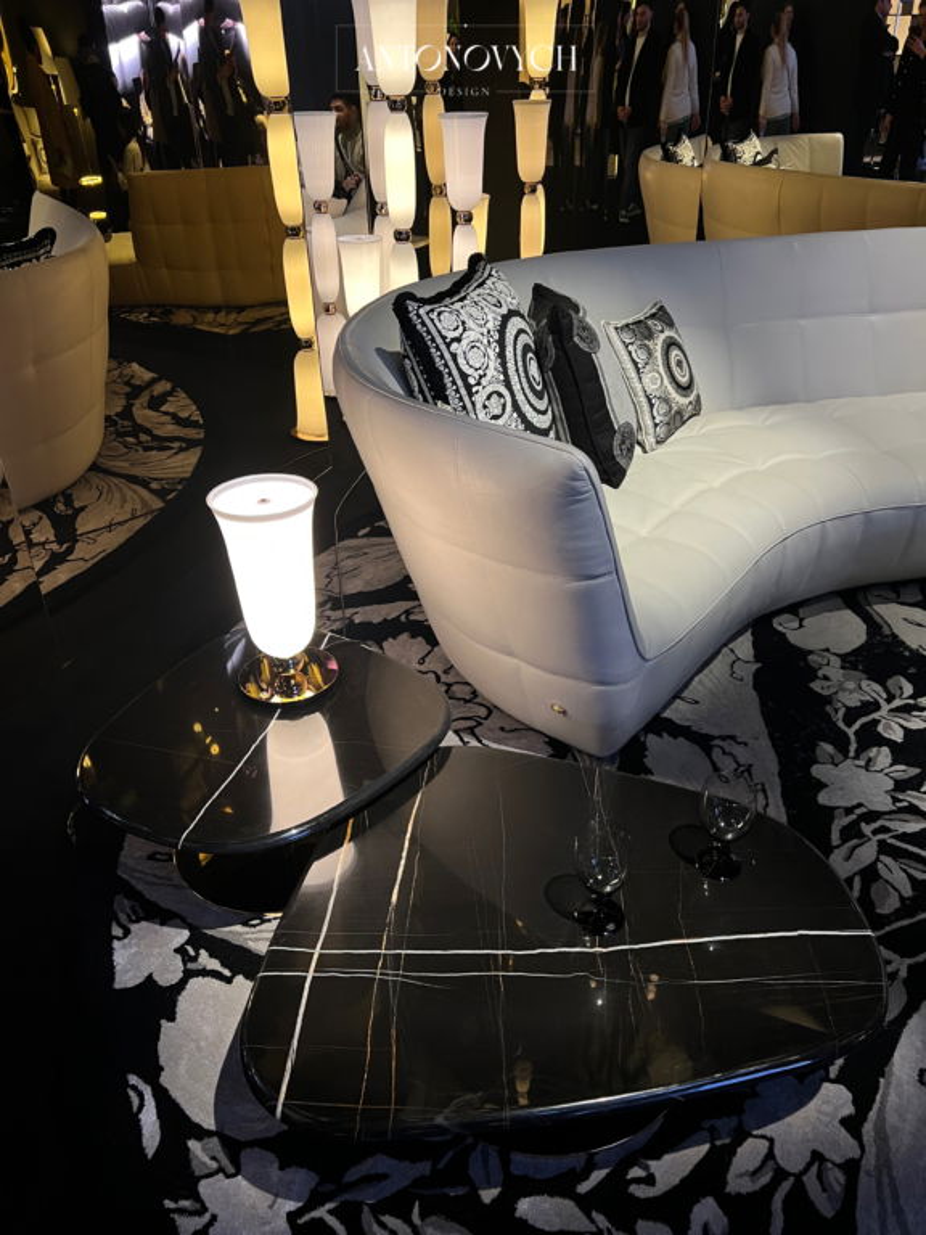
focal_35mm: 26
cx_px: 463
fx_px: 927
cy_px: 618
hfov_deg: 53.1
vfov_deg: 67.3
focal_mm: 5.7
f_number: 1.5
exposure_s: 1/42
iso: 250
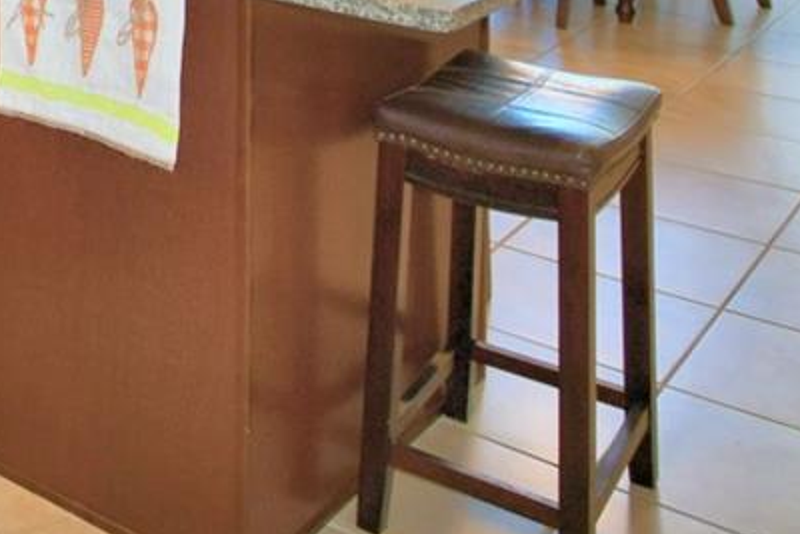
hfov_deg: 27.8
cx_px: -236
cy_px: -344
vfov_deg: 18.9
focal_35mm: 60
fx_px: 1334
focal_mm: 10
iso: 200
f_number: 4.5
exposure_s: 1/40
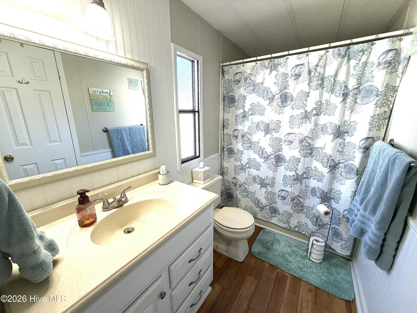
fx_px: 169
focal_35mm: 14
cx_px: 208
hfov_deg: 102.1
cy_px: 156
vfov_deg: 85.7
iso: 160
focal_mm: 2.22
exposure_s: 1/120
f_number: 2.2
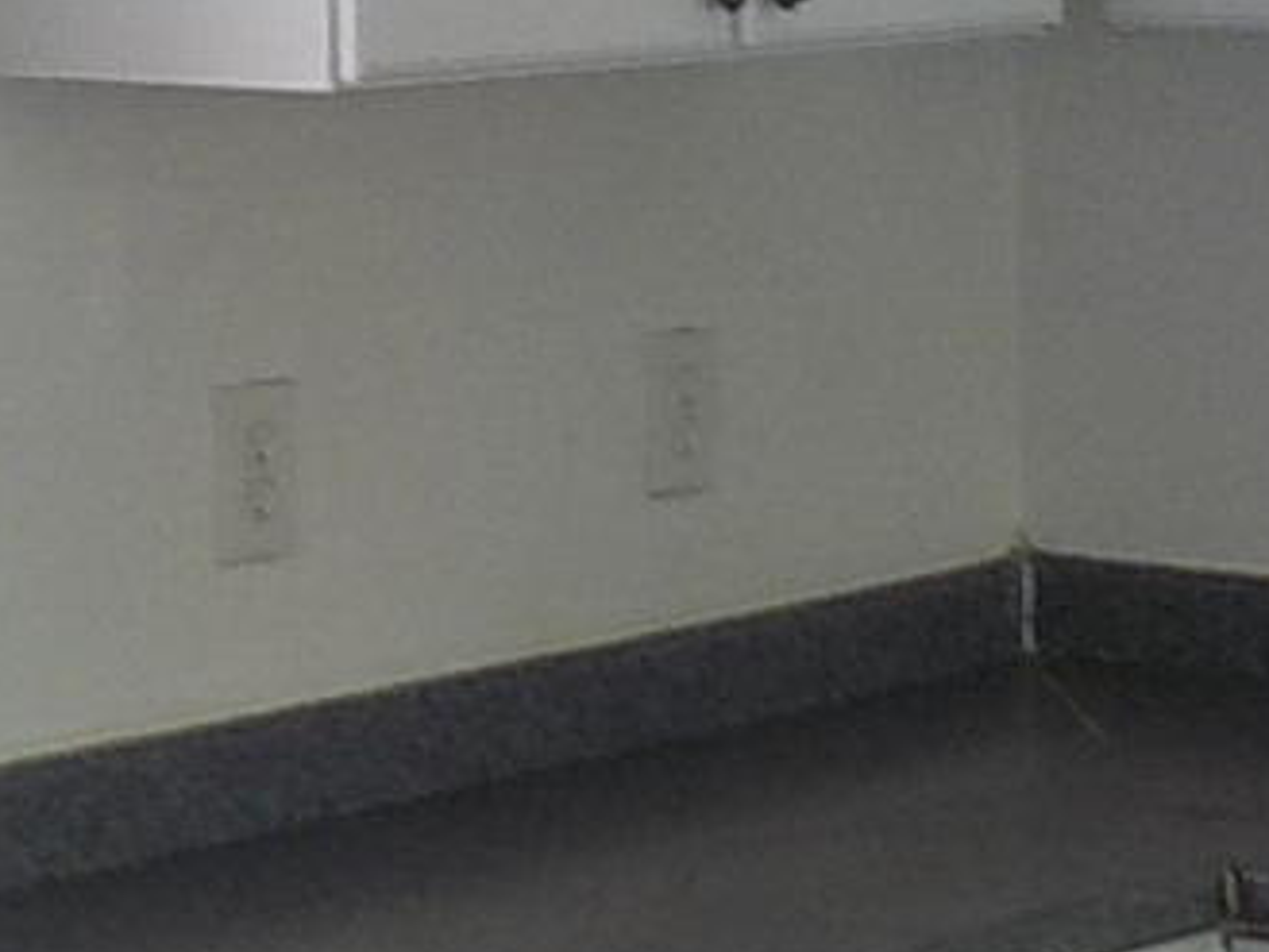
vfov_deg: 10.1
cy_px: 235
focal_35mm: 146
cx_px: 1319
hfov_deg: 13.3
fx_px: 5354
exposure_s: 1/30
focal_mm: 4.1
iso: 160
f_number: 3.3
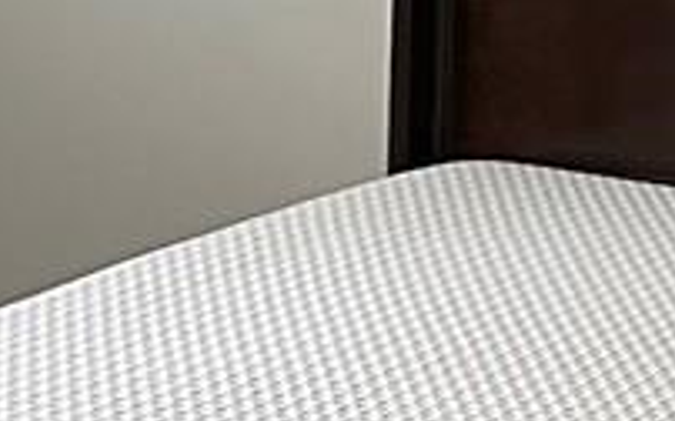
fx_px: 3714
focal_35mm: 202
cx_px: 521
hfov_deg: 10.4
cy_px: -114
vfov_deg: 6.4
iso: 400
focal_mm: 6.86
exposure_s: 1/60
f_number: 1.78
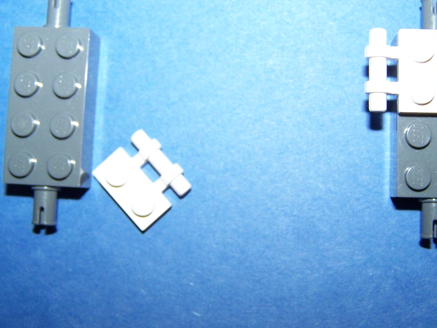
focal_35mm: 58
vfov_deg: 25.2
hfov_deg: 33.2
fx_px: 732
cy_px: 150
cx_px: 241
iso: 80
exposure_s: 1/60
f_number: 2.8
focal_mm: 6.3
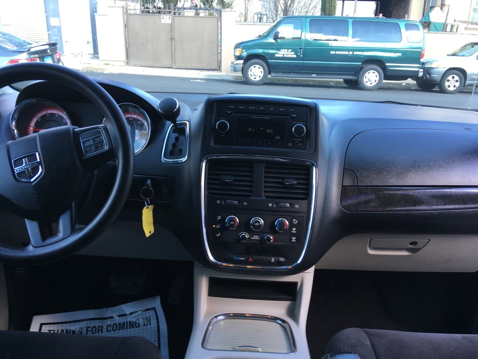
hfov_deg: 61.7
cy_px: 180
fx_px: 400
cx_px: 239
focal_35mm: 29
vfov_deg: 48.2
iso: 32
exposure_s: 1/60
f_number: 2.2
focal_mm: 4.15
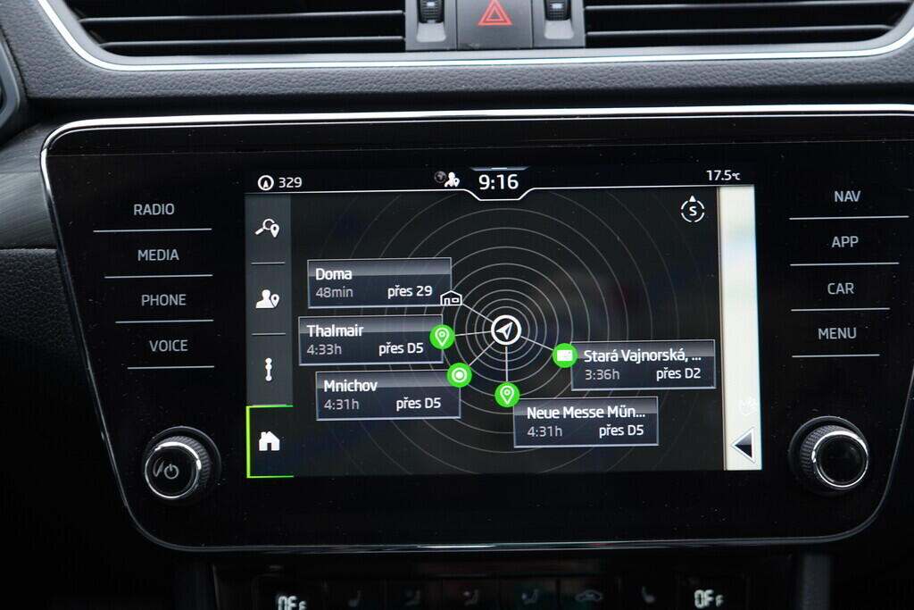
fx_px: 914
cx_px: 457
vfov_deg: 36.9
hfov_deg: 53.1
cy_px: 305
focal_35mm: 36
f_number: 2.8
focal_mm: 24
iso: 250
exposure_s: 1/40
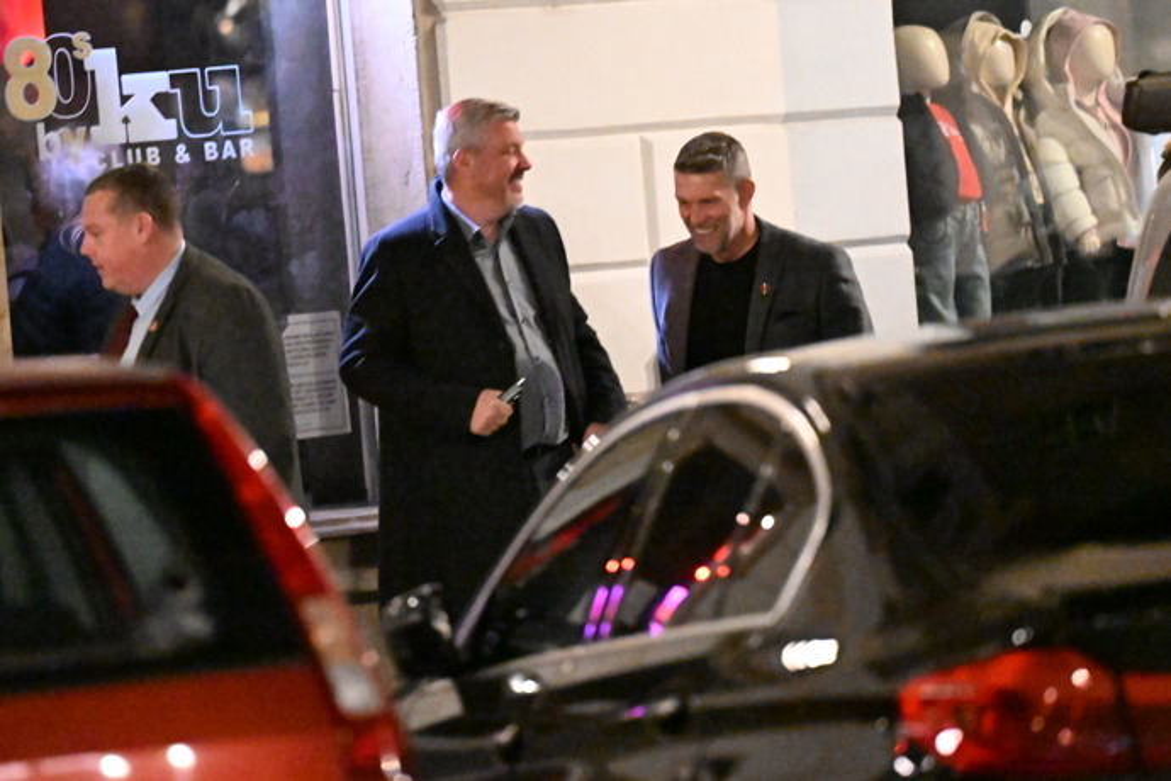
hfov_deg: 6.9
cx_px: 586
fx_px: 9758
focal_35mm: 300
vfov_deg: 4.6
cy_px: 390
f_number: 2.8
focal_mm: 200
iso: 32000
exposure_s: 1/125
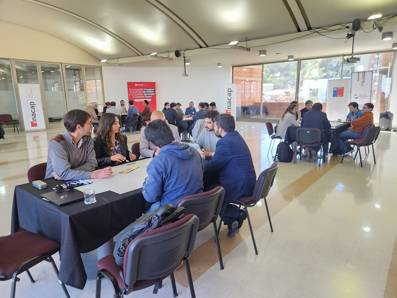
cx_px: 198
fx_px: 264
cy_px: 149
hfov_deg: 73.9
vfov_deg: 58.9
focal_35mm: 23
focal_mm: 5.4
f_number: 1.8
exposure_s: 1/100
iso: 800
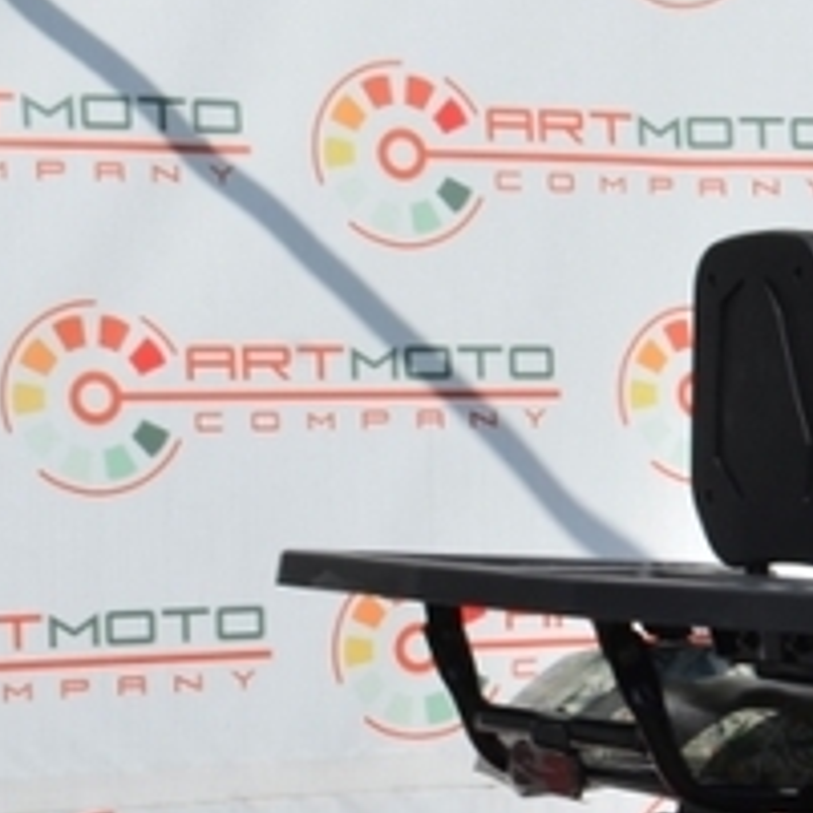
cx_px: 1424
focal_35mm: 162
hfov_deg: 10.2
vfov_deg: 10.6
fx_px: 4305
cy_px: 942
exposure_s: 1/400
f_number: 11
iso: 200
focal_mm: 32
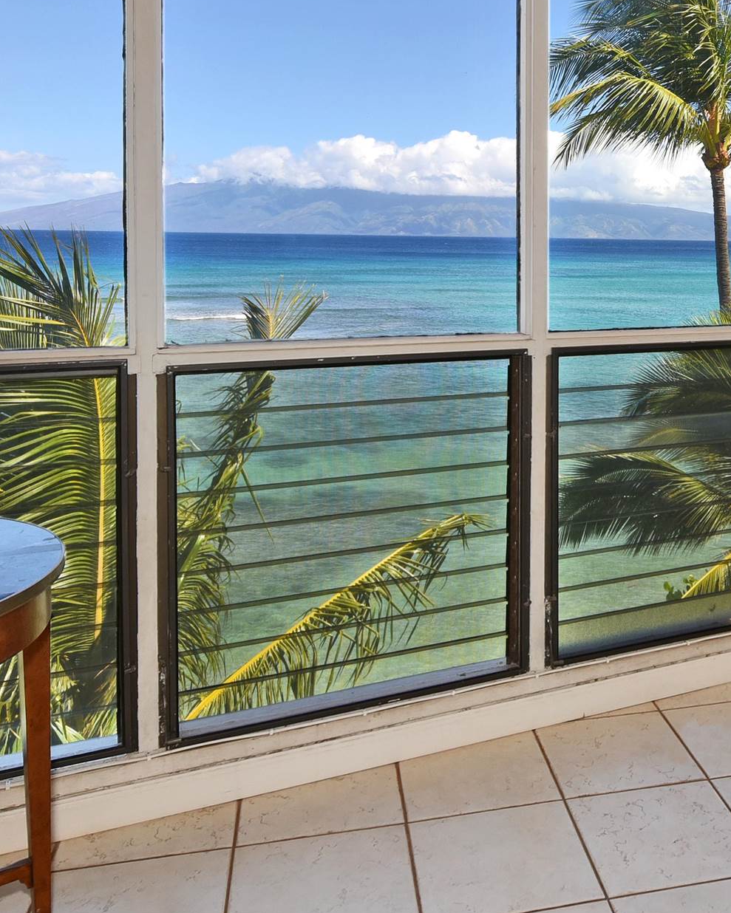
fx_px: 946
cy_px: 261
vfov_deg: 50.0
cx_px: 615
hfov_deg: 40.0
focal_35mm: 35
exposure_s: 1/60
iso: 1800
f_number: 16
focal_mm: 15
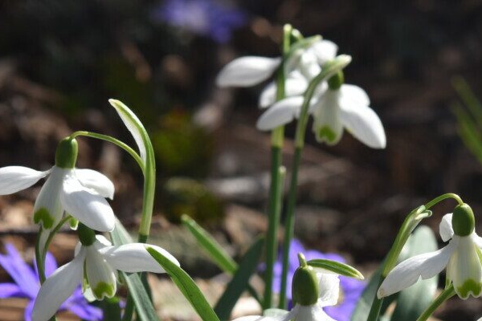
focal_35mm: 180
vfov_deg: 7.6
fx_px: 2410
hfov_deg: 11.4
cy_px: 308
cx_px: 293
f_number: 7.1
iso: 200
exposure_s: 1/500
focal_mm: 60
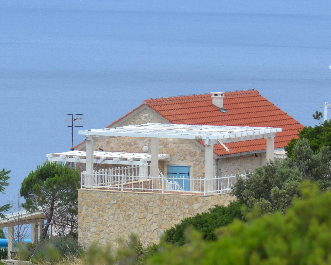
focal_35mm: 355
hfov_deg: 5.4
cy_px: 180
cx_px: 124
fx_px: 3478
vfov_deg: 4.4
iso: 140
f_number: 5.6
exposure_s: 1/500
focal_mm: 125
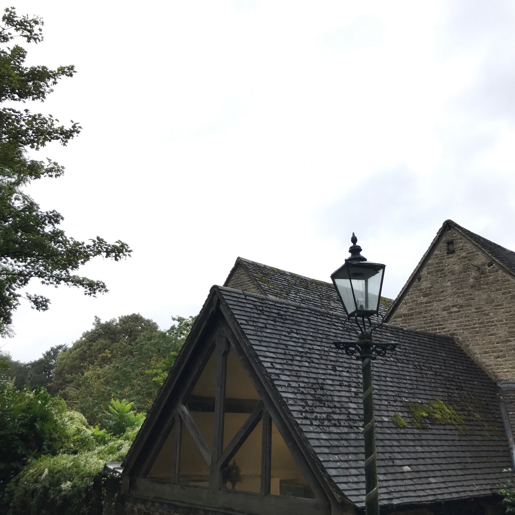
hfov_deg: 48.4
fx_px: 572
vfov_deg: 48.4
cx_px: 285
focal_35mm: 34
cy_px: 264
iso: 20
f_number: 1.8
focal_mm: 3.99
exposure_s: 1/567
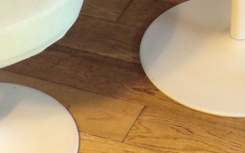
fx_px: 1002
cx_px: 238
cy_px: -35
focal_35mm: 150
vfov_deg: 8.6
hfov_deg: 13.8
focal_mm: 6.6
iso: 400
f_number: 3.3
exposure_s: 1/10
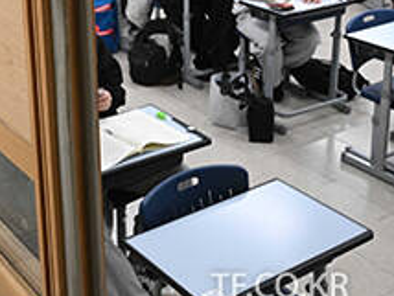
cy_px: 19
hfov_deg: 28.0
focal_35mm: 69
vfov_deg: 20.8
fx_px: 786
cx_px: 145
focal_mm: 24
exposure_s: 1/500
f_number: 5
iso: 6400
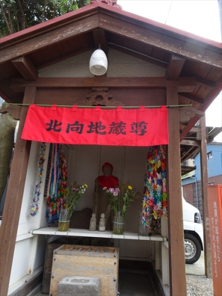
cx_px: 111
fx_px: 205
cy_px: 148
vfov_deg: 71.6
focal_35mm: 24
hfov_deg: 56.8
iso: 80
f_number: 3.5
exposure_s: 1/160
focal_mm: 4.1
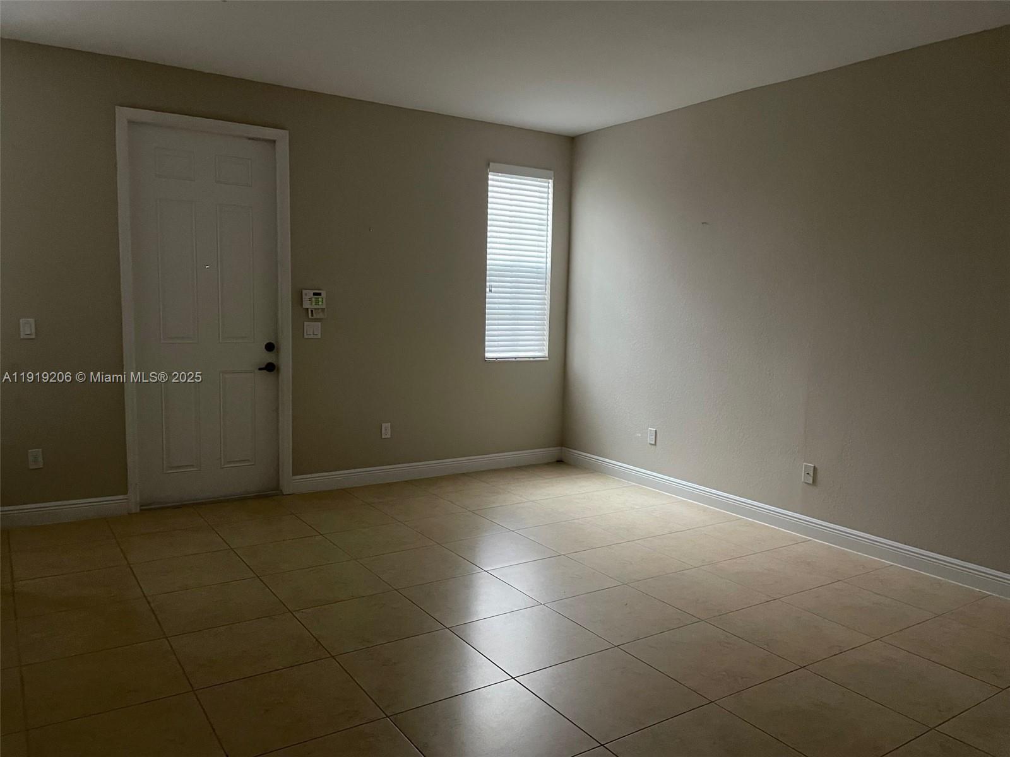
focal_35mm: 26
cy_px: 378
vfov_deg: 53.1
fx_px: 759
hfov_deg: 67.3
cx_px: 505
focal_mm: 4.2
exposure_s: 1/30
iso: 640
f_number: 1.6
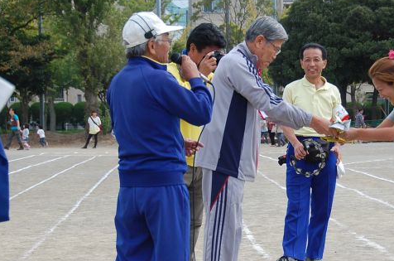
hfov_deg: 17.6
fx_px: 1267
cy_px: 156
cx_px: 283
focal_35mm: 116
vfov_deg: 11.7
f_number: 4.8
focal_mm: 46
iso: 360
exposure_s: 1/1000
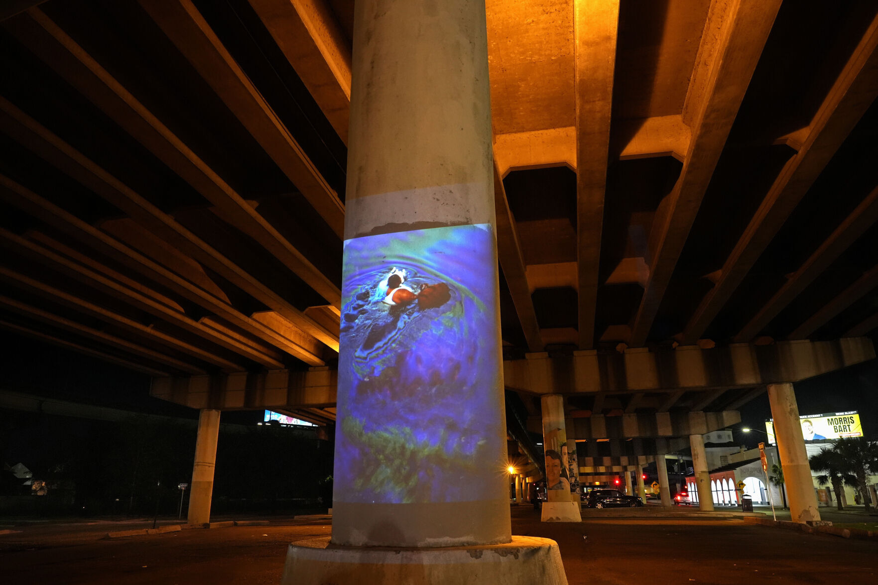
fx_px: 585
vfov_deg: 53.1
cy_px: 292
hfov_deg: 73.7
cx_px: 439
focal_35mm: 24
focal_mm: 24
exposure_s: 1/10
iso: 3200
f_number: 9
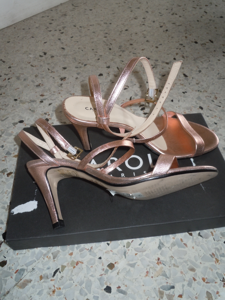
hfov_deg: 49.7
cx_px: 112
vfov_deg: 63.4
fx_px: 243
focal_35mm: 28
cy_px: 150
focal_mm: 5
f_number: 3.7
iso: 200
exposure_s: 1/25
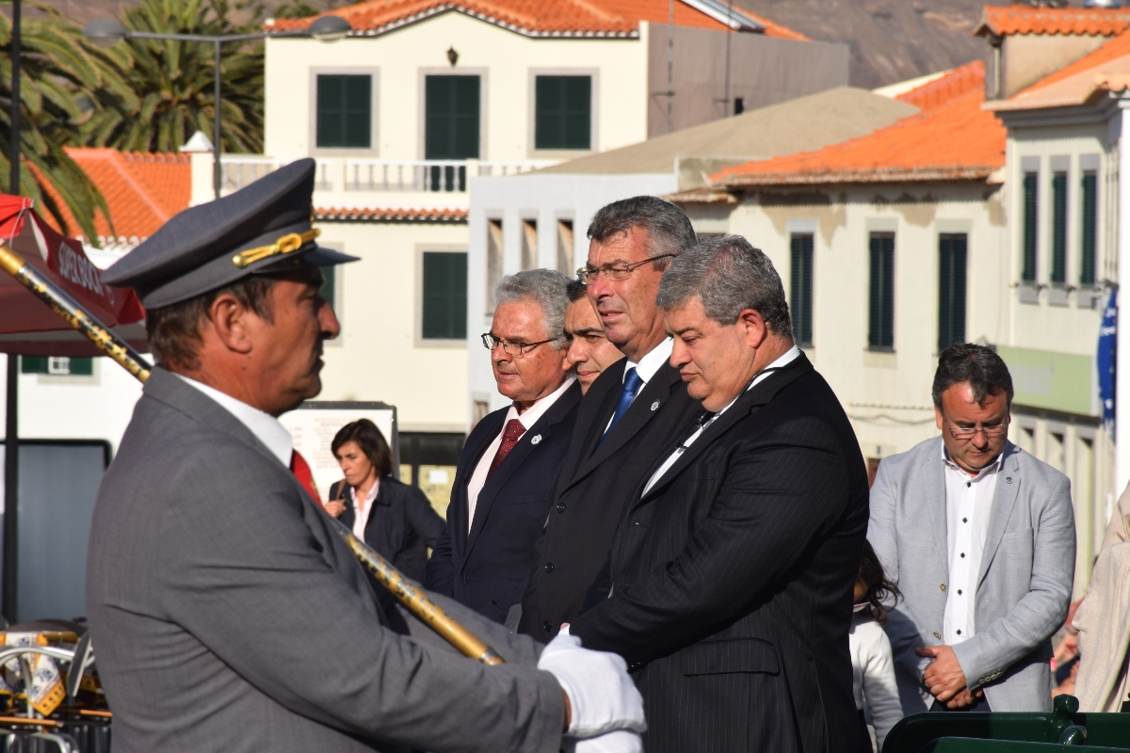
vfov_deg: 6.5
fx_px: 6591
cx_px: 565
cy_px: 376
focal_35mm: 210
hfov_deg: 9.8
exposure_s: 1/200
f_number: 11
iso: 100
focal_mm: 140
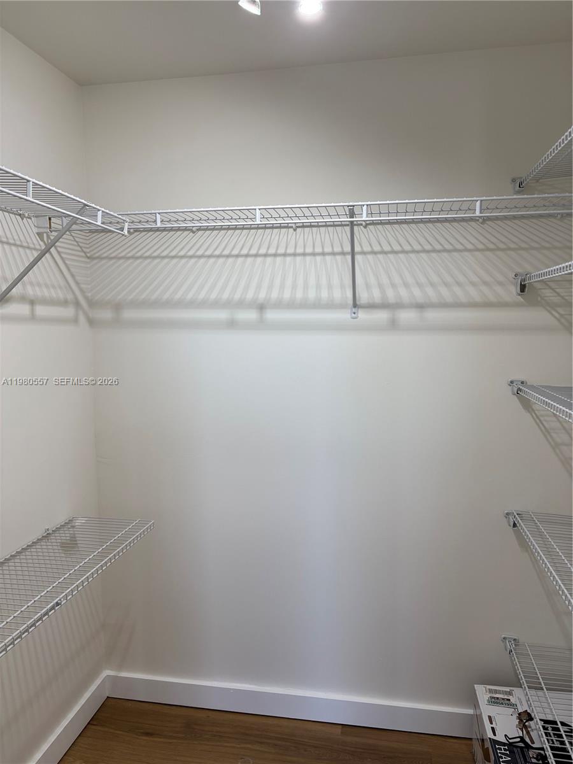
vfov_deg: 67.3
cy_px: 382
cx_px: 286
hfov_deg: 53.1
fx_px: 574
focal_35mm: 26
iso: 64
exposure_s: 1/121
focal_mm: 5.96
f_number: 1.6
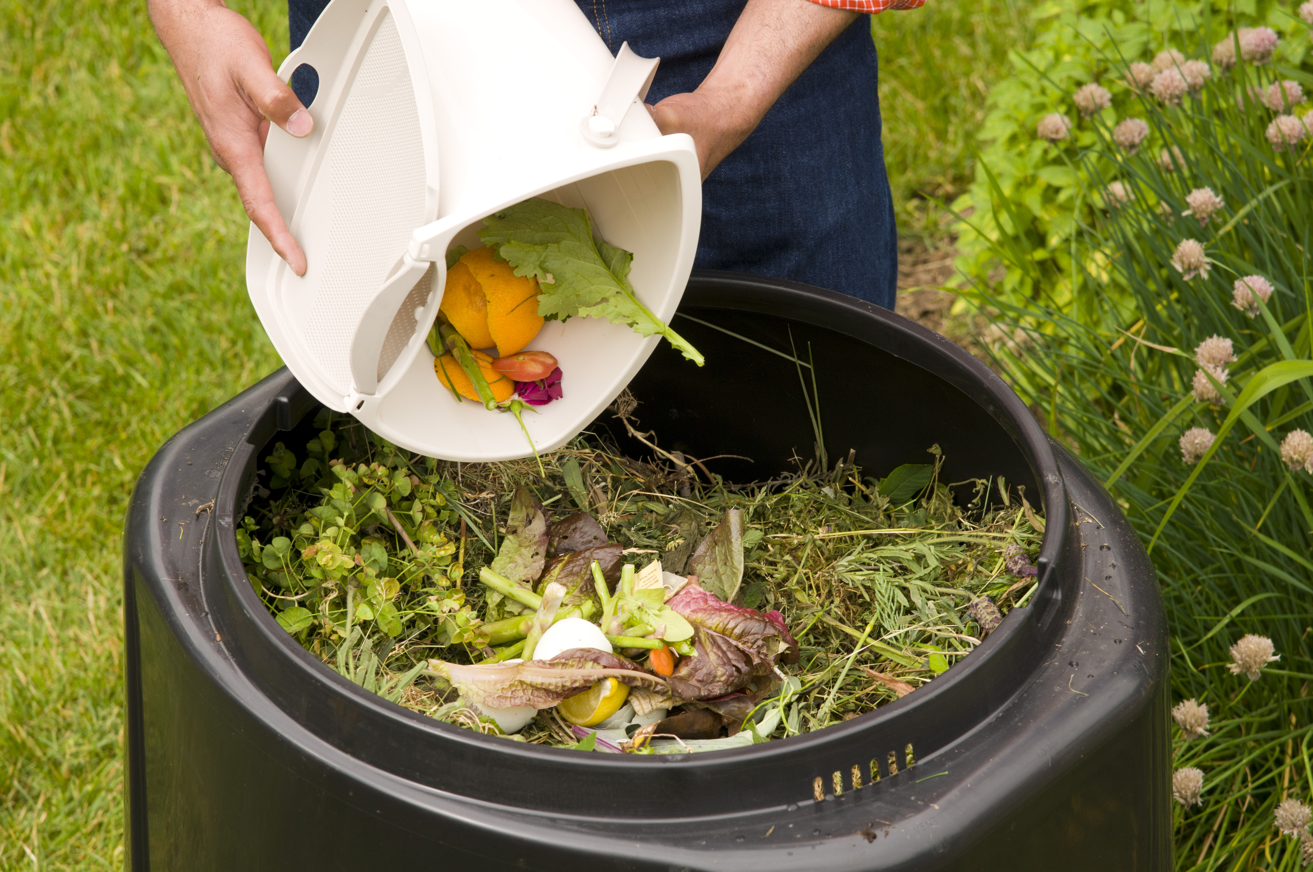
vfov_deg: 8.7
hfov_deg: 13.1
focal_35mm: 158
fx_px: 5737
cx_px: 656
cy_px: 436
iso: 200
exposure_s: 1/160
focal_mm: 105
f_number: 6.3
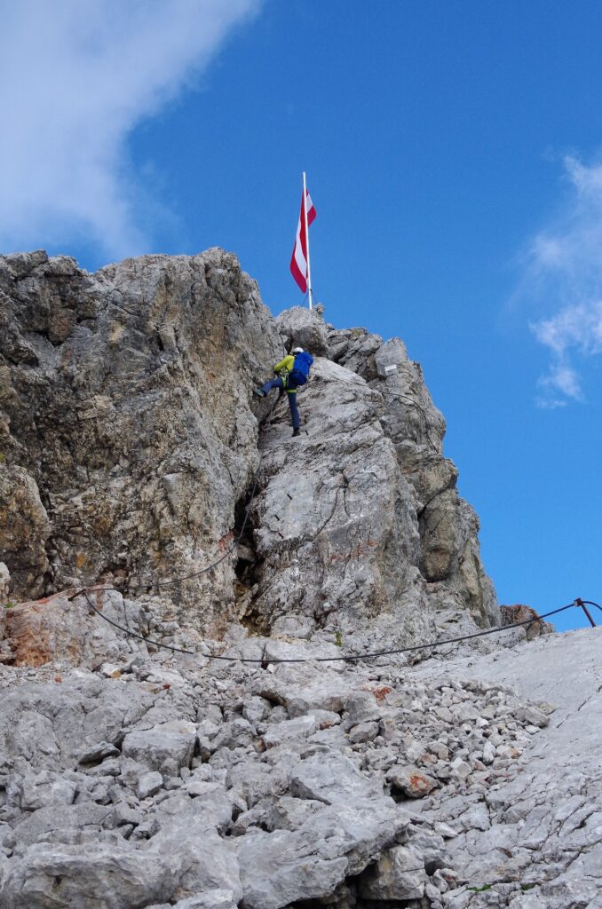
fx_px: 1058
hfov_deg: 31.7
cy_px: 454
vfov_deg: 46.5
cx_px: 301
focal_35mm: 42
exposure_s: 1/250
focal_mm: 28
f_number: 14
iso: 400
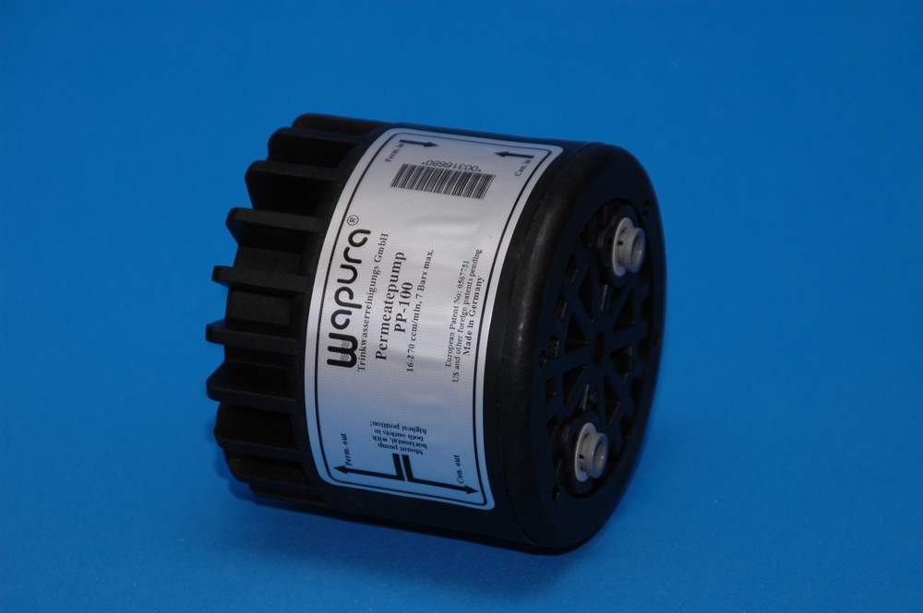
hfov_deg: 9.2
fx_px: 5764
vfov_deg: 6.1
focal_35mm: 225
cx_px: 462
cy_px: 306
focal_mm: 150
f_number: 8
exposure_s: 1/160
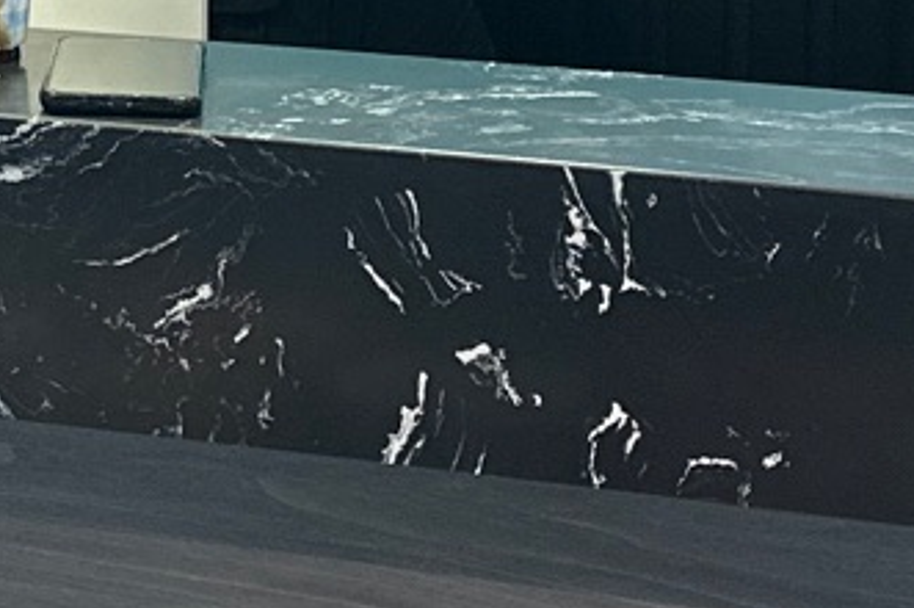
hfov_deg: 13.3
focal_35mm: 151
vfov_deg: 8.8
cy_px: -340
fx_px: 3830
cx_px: -171
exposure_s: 1/100
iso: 160
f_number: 1.78
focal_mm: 6.86
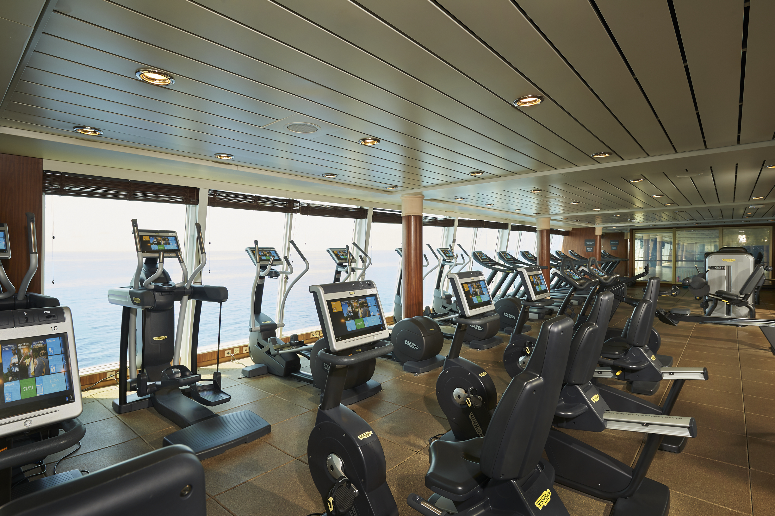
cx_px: 388
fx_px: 409
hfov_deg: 86.9
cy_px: 258
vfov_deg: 64.5
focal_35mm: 19
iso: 200
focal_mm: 19
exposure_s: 1/15
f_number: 10
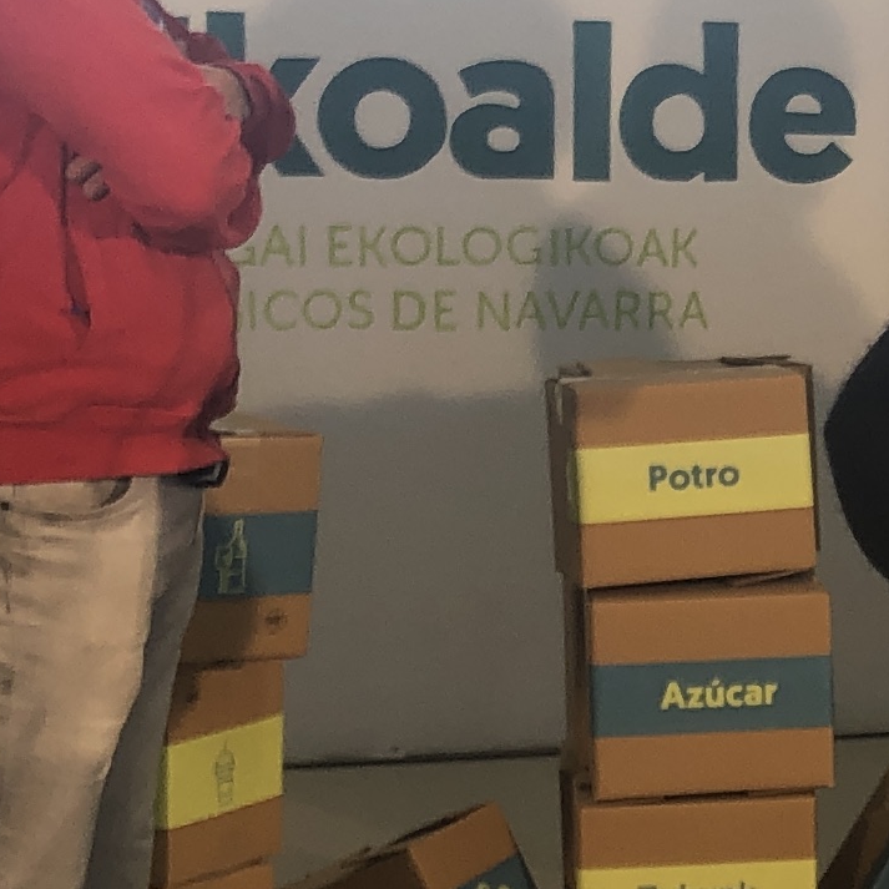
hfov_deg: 11.9
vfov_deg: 12.5
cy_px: 521
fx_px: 4068
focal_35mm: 140
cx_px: 1363
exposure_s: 1/50
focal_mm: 3.99
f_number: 1.8
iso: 25
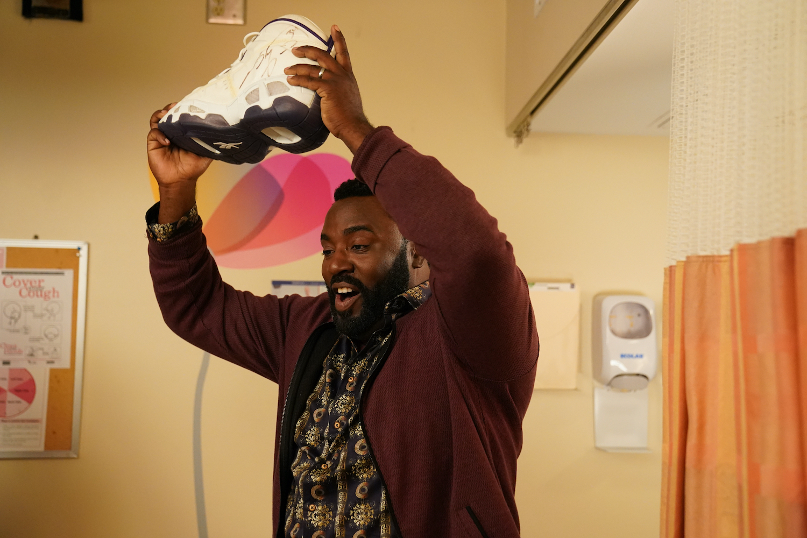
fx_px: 1031
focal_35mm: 46
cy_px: 269
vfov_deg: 29.2
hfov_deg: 42.7
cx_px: 404
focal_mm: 46
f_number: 3.2
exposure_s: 1/125
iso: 6400
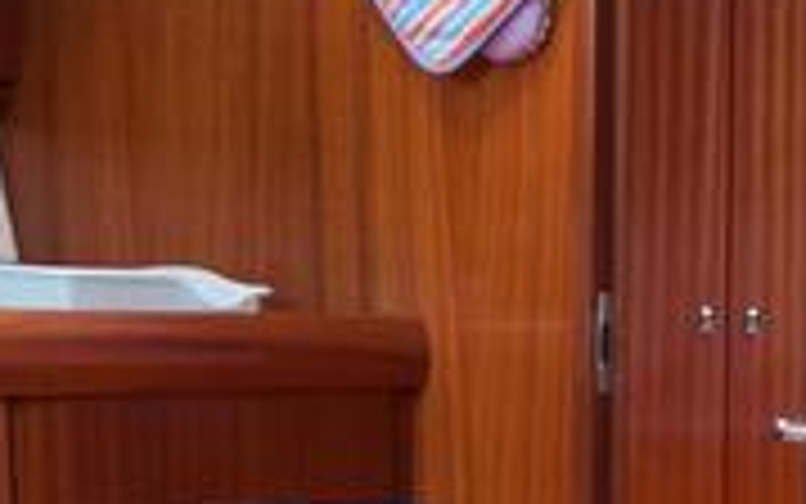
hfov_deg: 15.2
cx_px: 1319
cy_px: 774
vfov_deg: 10.2
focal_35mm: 124
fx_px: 2725
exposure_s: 1/25
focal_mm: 17
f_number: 8
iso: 800
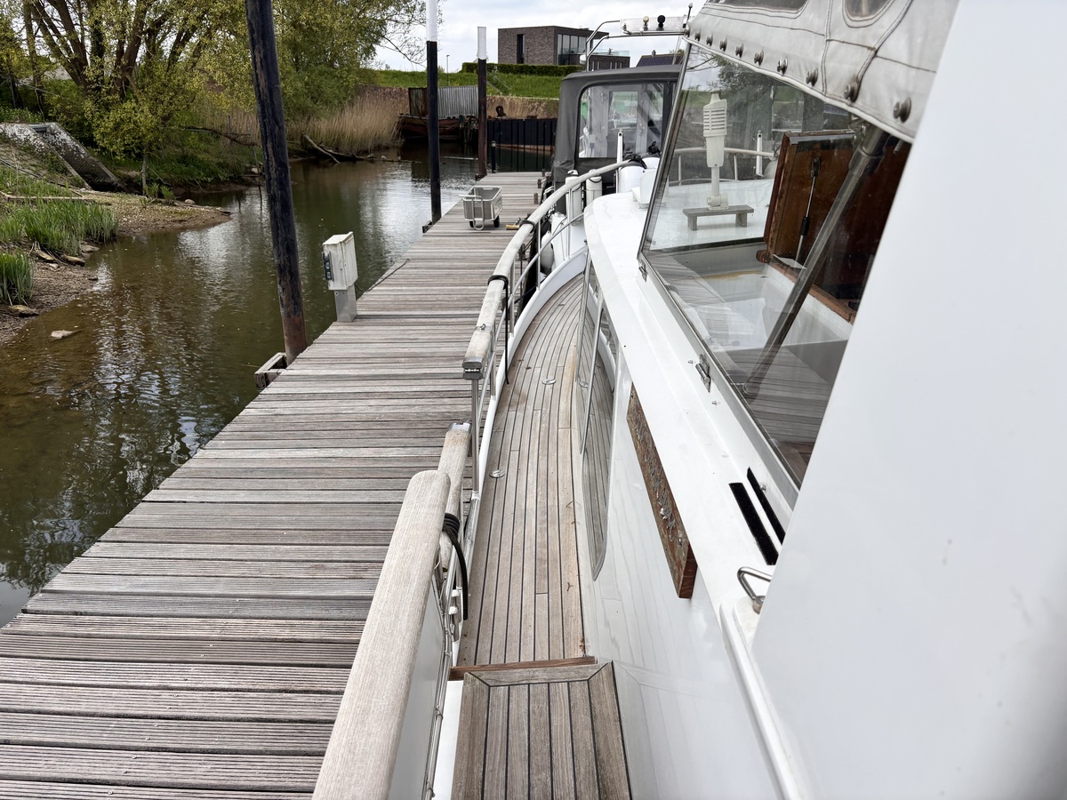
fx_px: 801
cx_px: 534
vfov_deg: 53.1
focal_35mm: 26
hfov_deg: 67.3
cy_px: 400
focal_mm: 5.96
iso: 50
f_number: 1.6
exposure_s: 1/3788
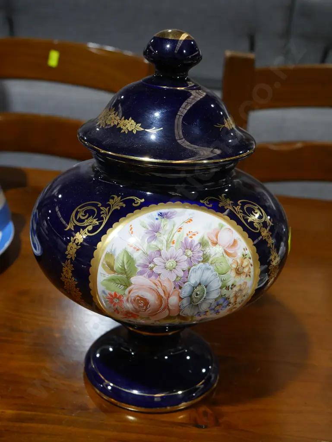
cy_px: 221
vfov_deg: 41.2
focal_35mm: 46
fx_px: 588
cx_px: 166
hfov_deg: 31.5
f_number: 5.1
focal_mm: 23
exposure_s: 1/60
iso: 400
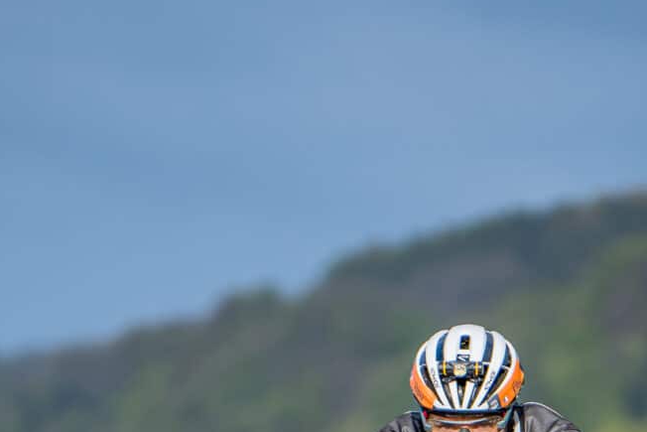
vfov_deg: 2.9
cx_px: 489
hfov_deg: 4.4
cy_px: 670
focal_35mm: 471
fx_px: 8466
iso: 100
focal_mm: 150
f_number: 2.8
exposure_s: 1/1600
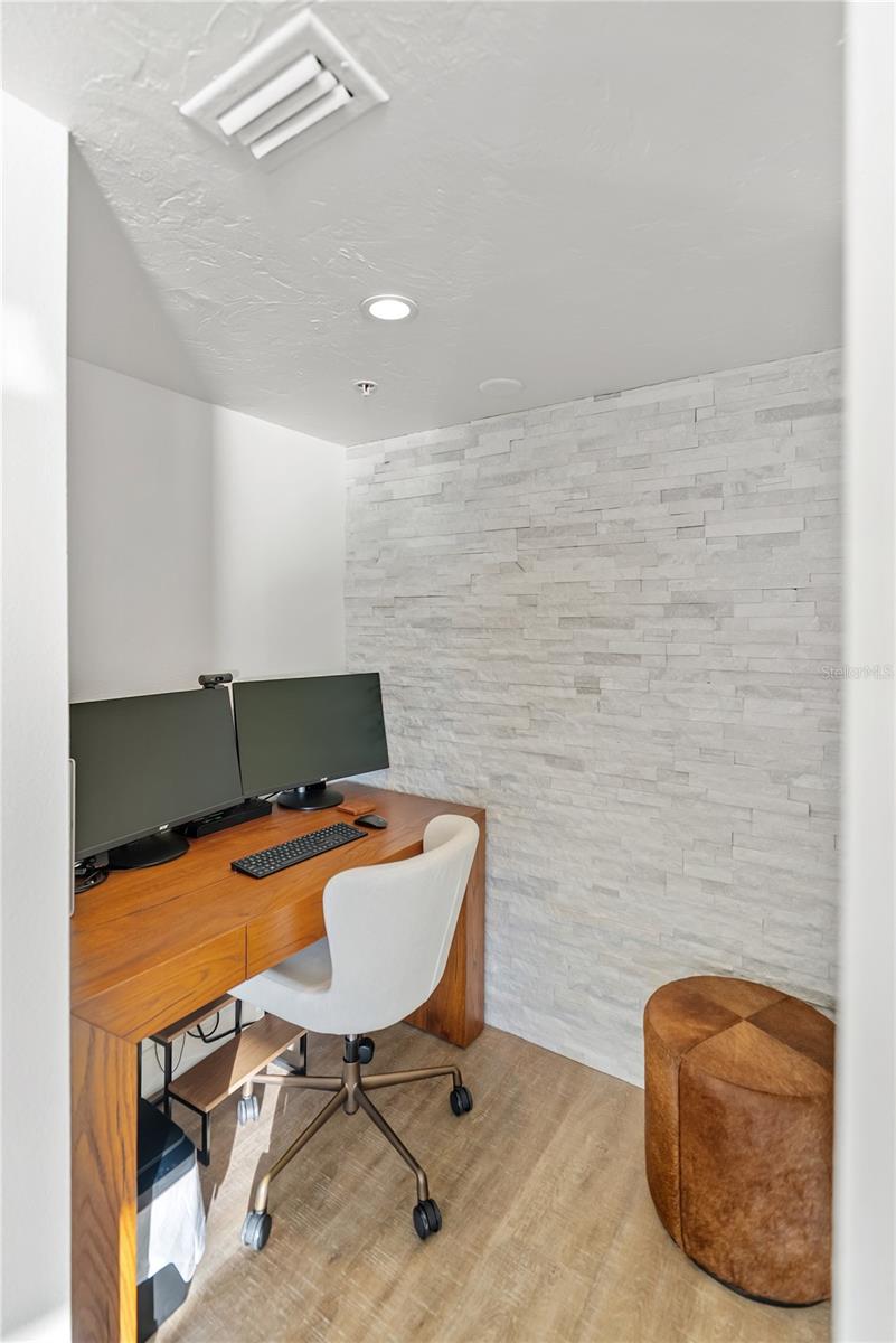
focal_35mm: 16
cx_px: 448
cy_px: 672
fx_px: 597
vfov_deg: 96.7
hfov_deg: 73.8
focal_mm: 16
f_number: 2.8
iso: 320
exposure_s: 1/125
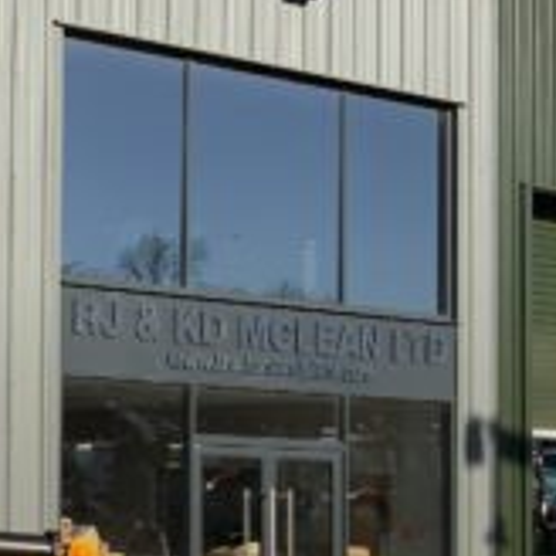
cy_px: 397
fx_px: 1817
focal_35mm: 100
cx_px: -309
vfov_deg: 17.3
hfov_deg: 15.8
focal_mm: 3
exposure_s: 1/2141
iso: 16
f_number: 1.8
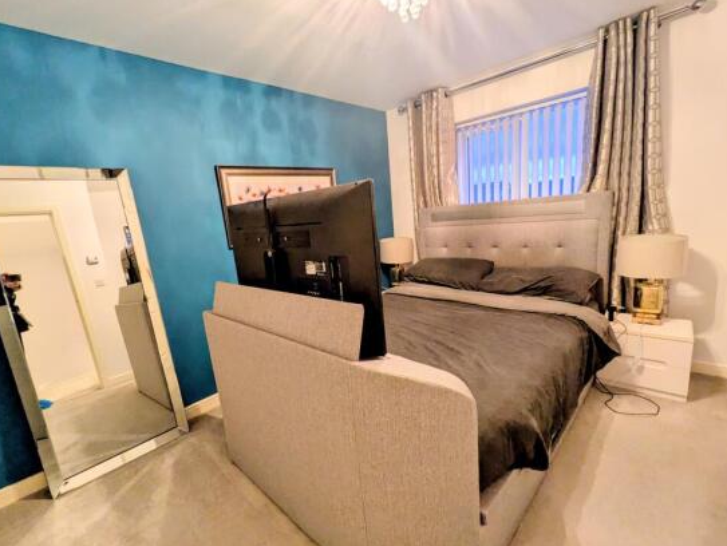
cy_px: 284
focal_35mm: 15
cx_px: 355
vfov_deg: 81.8
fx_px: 315
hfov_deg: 98.1
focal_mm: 1.83
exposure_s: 1/25
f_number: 2.2
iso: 328
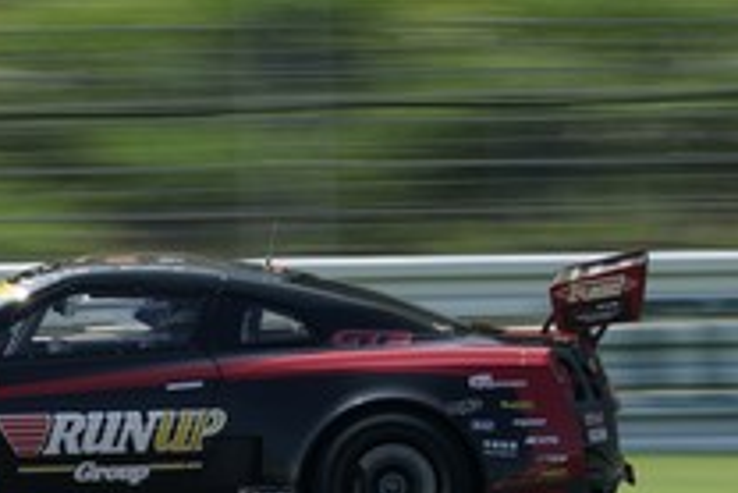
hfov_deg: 3.0
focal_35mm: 691
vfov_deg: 2.0
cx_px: 404
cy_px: -238
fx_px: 14175
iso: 200
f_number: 16
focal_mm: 200
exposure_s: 1/125
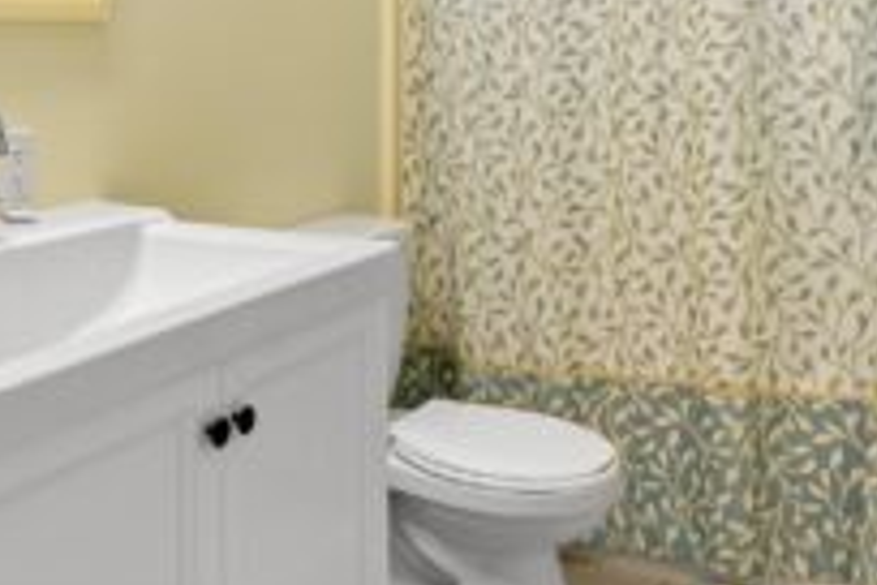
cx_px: 297
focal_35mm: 47
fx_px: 1145
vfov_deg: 27.5
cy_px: 45
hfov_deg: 41.4
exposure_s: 1/15
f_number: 4.5
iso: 400
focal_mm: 24
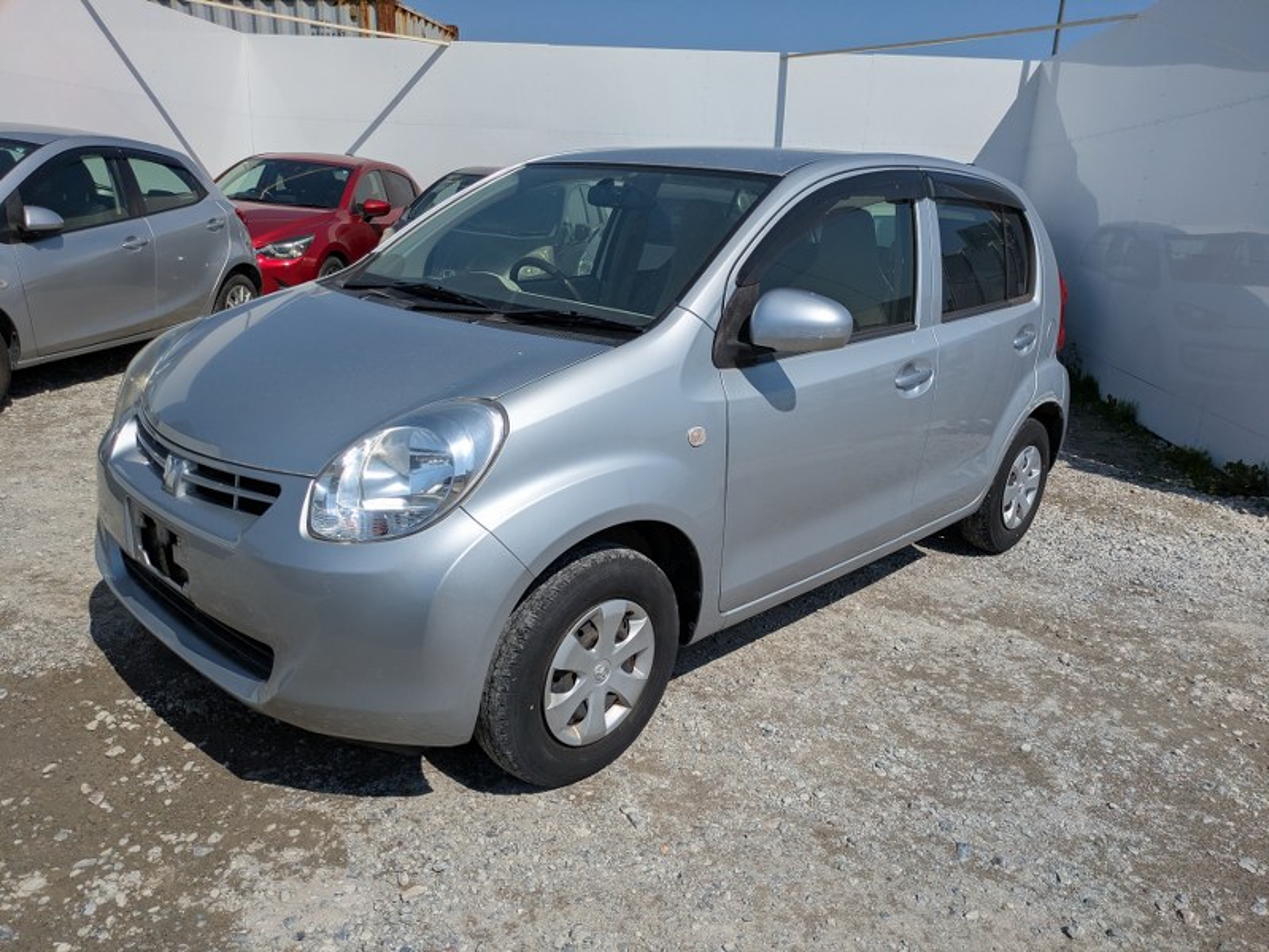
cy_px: 476
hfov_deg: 69.4
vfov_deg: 54.9
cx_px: 634
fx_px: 917
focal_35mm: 25
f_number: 1.89
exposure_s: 1/8850
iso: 57
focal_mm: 5.43
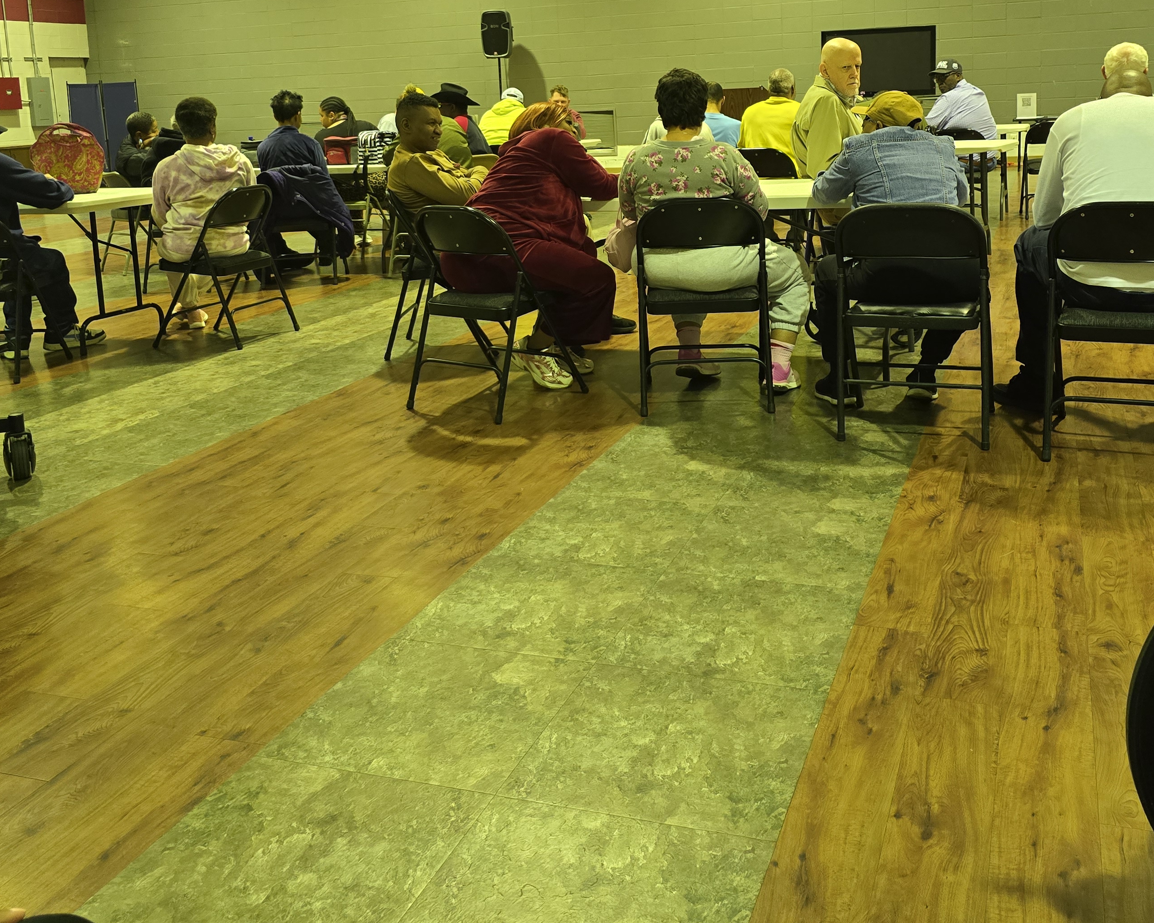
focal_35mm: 35
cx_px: 614
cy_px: 260
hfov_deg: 51.5
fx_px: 1195
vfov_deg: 41.3
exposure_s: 1/120
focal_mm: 6.3
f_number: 1.7
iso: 800
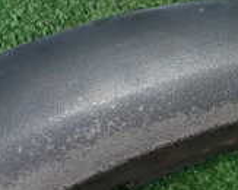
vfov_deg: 14.2
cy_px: 151
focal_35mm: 108
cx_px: 293
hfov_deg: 16.9
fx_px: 760
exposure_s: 1/125
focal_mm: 5.4
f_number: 2.3
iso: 800
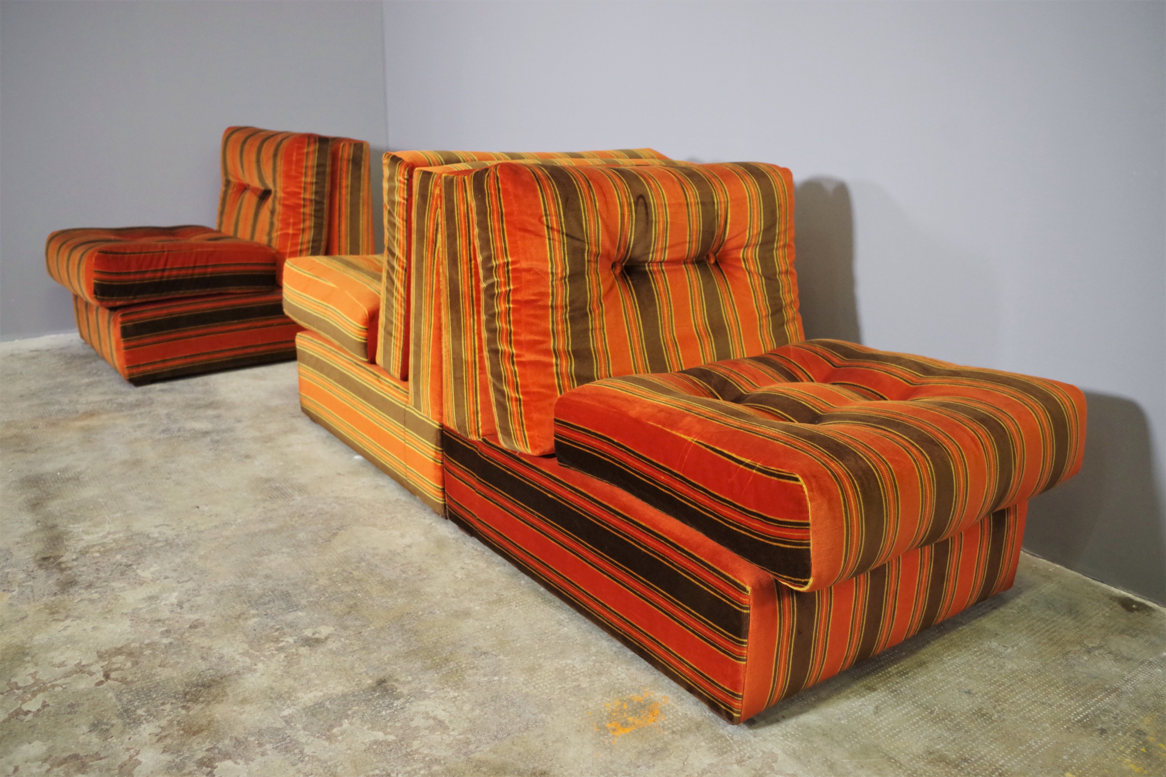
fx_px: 972
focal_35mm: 30
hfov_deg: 61.9
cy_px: 388
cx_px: 583
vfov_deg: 43.6
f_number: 4
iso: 1600
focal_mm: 20
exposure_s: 1/60
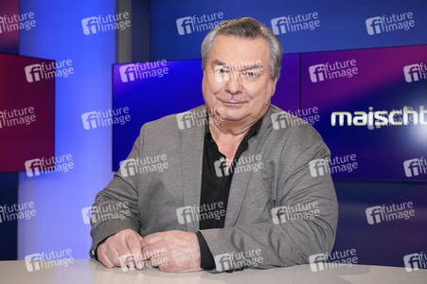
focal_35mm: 41
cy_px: 142
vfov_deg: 32.6
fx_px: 486
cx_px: 214
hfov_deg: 47.4
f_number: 5
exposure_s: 1/125
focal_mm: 41
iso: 1600
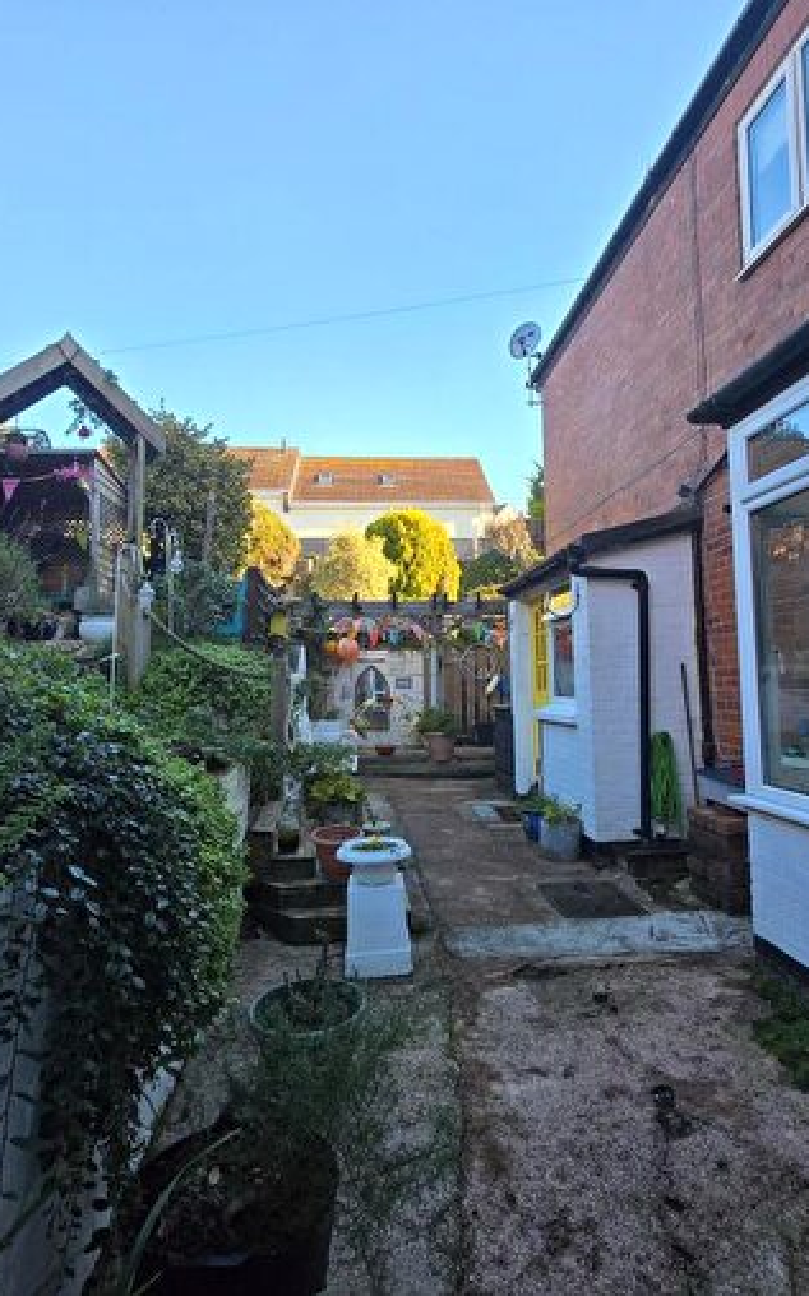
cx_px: 426
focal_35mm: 19
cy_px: 629
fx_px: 671
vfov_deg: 88.0
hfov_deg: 62.1
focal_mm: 1.7
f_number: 2.2
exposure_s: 1/154
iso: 25
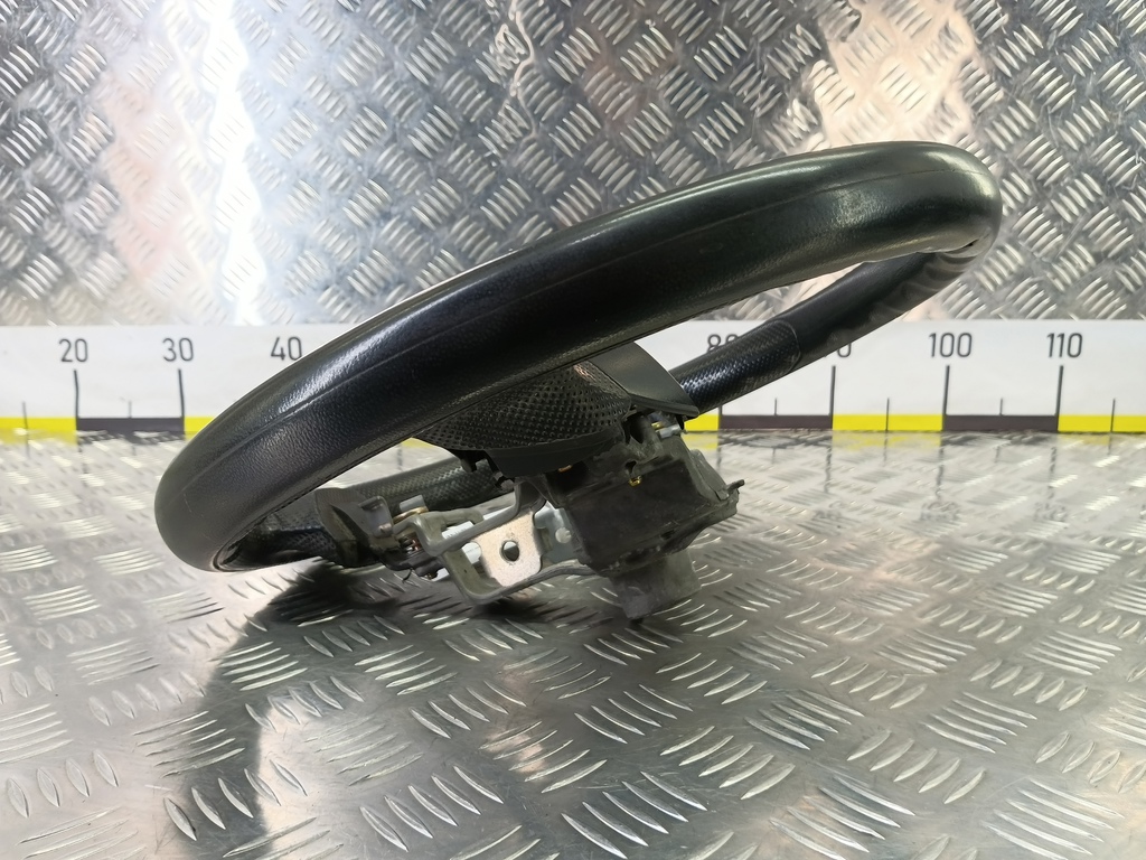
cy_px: 430
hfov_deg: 73.9
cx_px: 573
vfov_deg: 58.9
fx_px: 761
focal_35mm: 23
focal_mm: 4.11
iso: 157
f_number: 1.6
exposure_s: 1/50
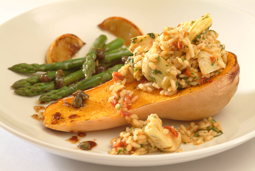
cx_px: 128
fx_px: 1117
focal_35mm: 158
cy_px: 86
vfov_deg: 8.7
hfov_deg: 13.0
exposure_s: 1/60
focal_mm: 105
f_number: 5.6
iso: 100
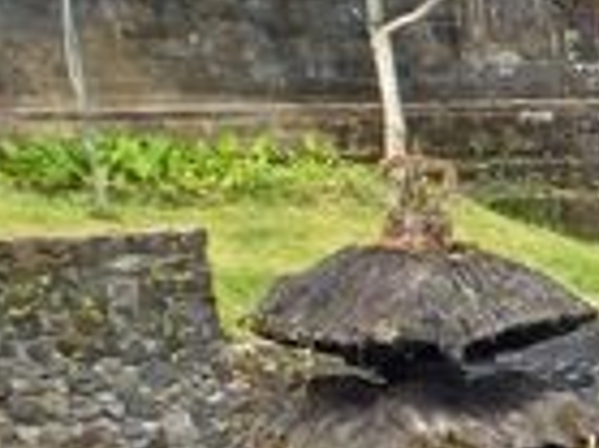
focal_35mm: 144
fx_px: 2490
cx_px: 1668
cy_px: 577
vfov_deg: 10.1
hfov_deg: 10.6
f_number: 1.8
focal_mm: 4.6
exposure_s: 1/260
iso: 32
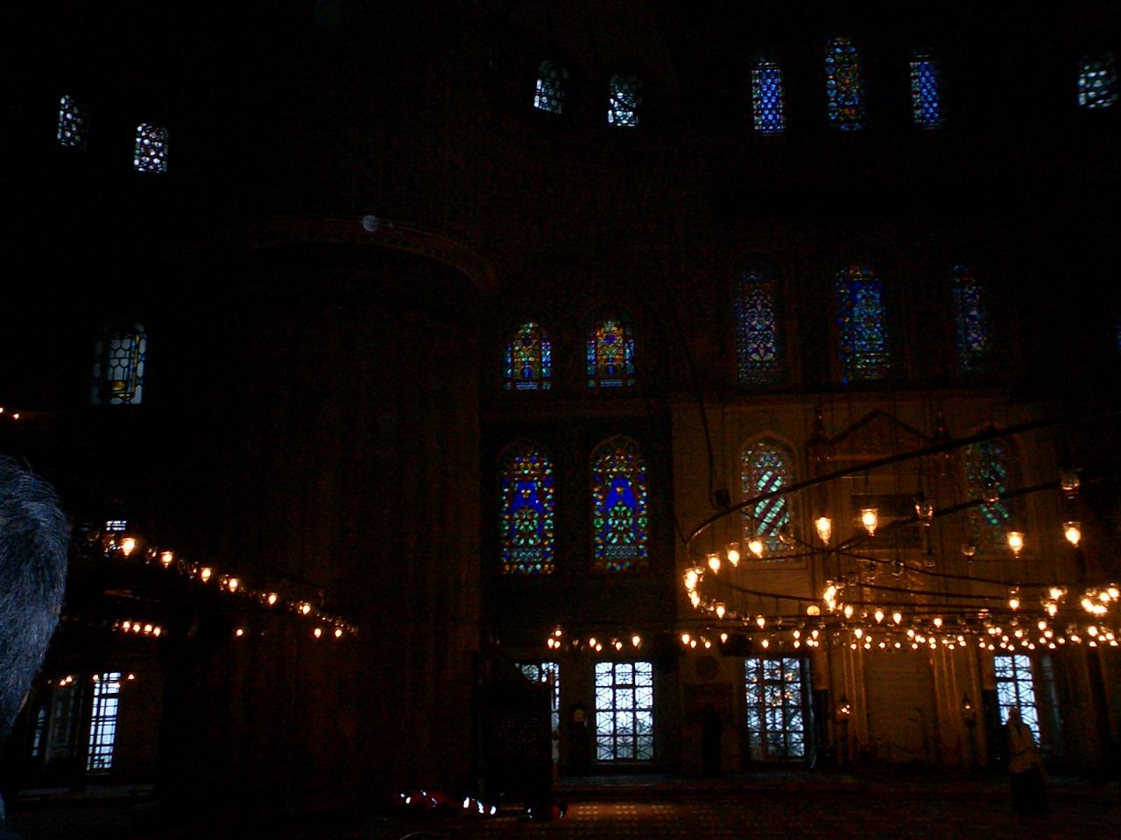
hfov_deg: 50.1
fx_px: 1198
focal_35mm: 37
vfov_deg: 38.7
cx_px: 560
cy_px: 420
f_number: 3.5
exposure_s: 1/40
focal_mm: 5.6
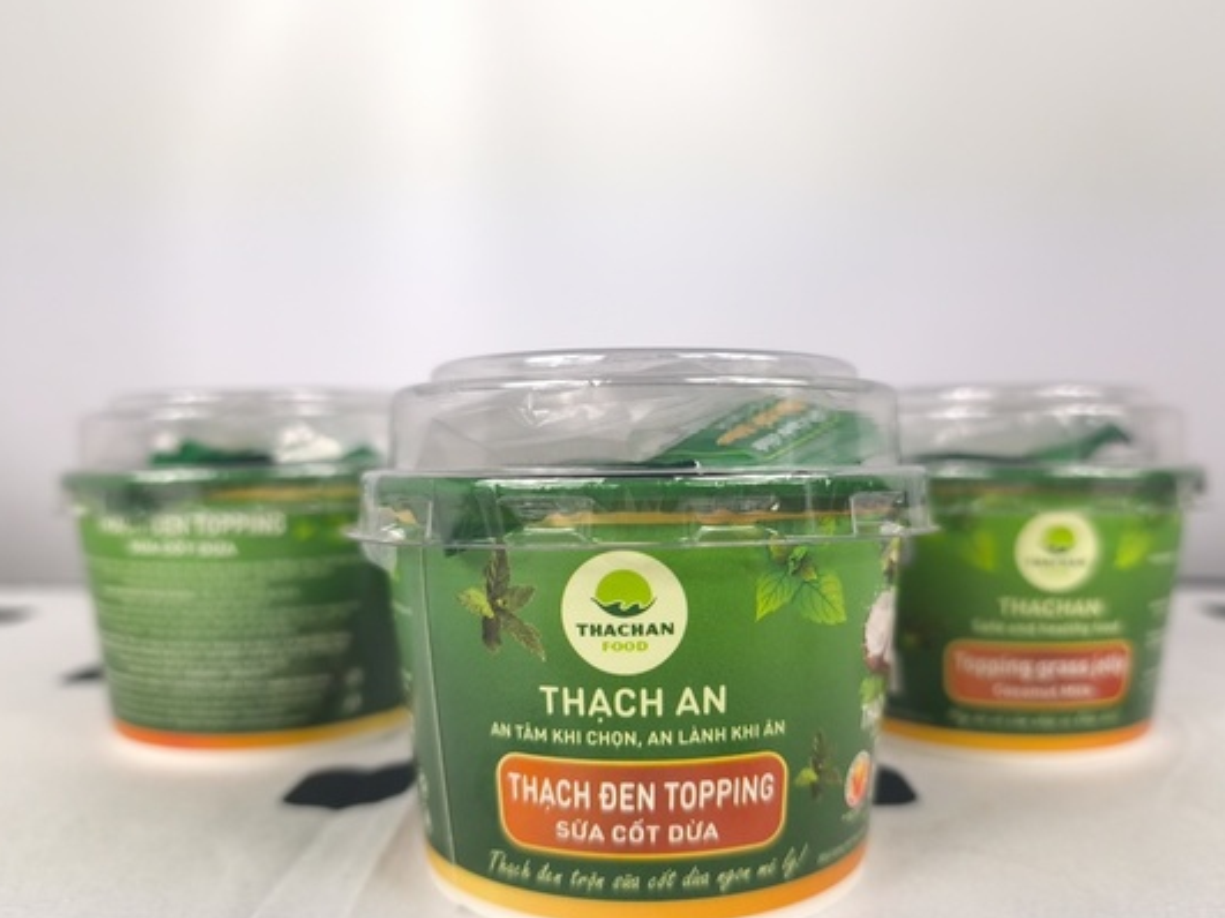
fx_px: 920
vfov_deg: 53.0
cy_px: 498
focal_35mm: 26
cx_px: 644
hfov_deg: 67.3
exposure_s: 1/800
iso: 400
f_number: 1.6
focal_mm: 6.57
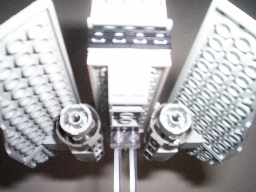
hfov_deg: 51.4
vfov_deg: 39.7
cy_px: 96
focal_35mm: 36
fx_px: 266
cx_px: 128
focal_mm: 5.9
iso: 140
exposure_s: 1/64
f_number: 4.5
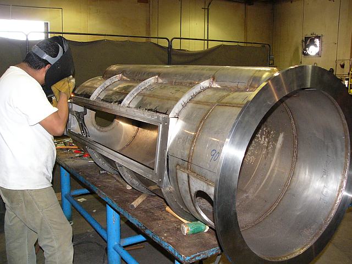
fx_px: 366
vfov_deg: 39.7
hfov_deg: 51.4
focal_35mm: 36
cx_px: 176
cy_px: 132
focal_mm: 6
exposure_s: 1/50
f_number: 2.8
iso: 300
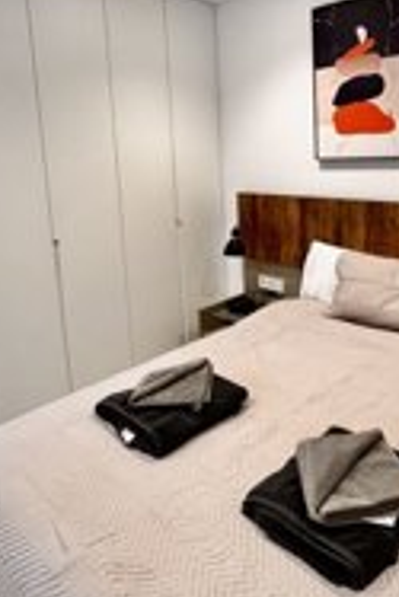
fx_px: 465
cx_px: 294
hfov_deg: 45.1
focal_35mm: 28
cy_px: 236
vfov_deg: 64.8
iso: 320
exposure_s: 1/50
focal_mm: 2.22
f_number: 2.2
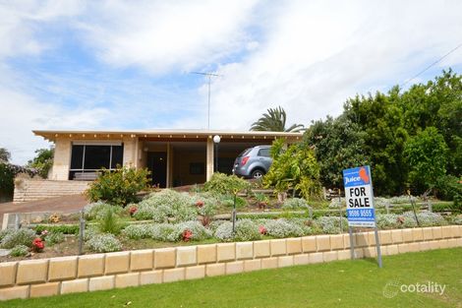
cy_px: 154
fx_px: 250
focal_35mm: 20
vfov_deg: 63.2
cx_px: 231
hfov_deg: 85.4
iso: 100
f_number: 8
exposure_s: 1/250
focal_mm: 13
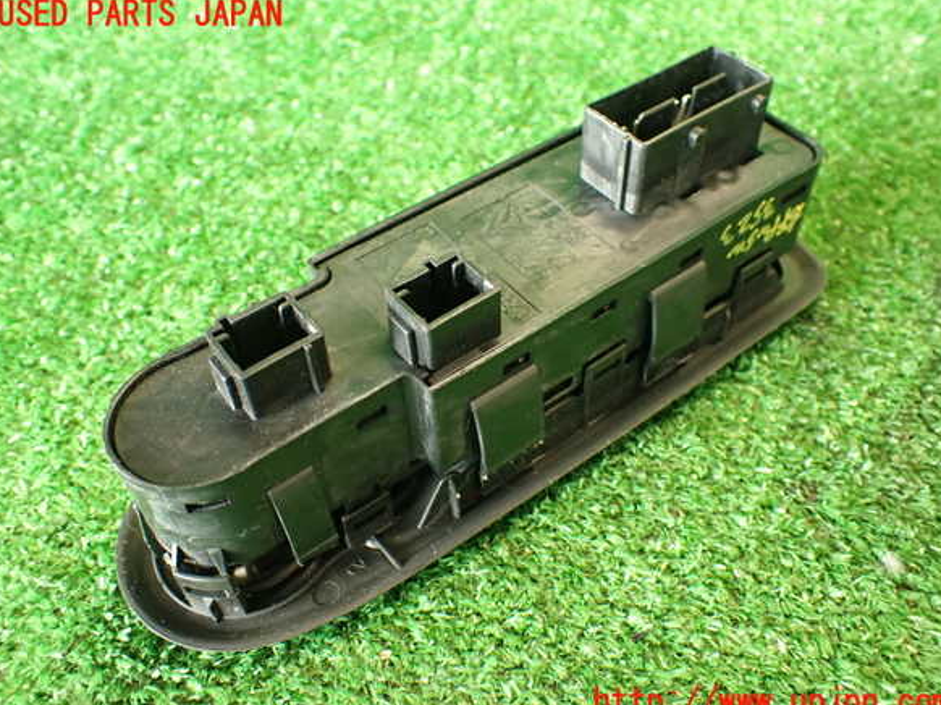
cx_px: 474
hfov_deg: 55.4
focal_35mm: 33
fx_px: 897
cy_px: 359
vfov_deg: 42.9
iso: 500
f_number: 2.4
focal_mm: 5.79
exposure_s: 1/30
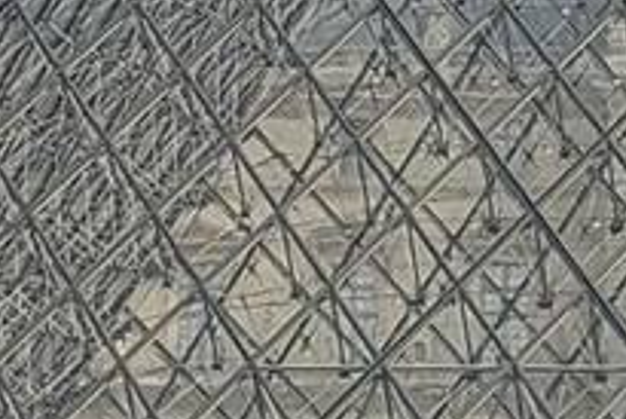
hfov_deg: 21.1
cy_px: 89
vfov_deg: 14.3
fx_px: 1653
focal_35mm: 95
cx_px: 537
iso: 50
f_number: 2.4
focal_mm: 4.3
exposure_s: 1/1255
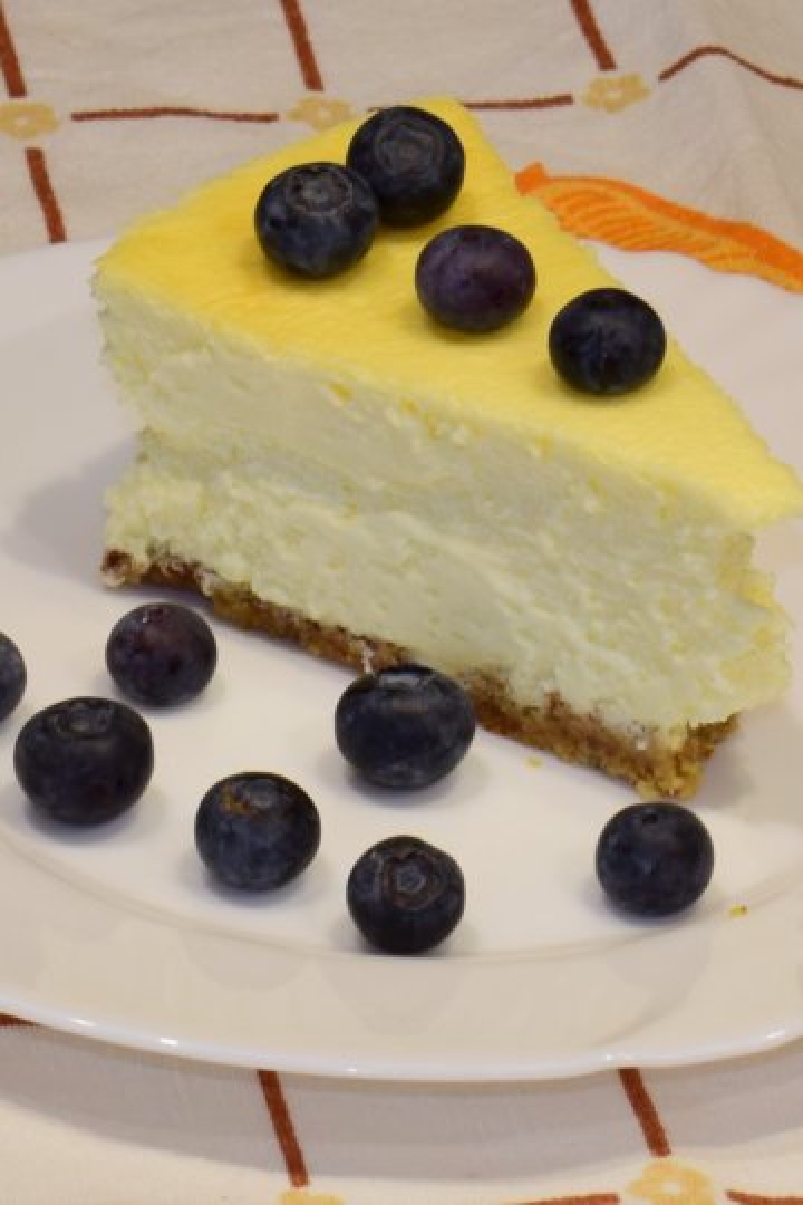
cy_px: 602
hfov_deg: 17.5
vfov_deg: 26.0
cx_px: 402
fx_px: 2610
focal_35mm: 78
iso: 200
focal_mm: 52
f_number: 14
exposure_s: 1/1.6
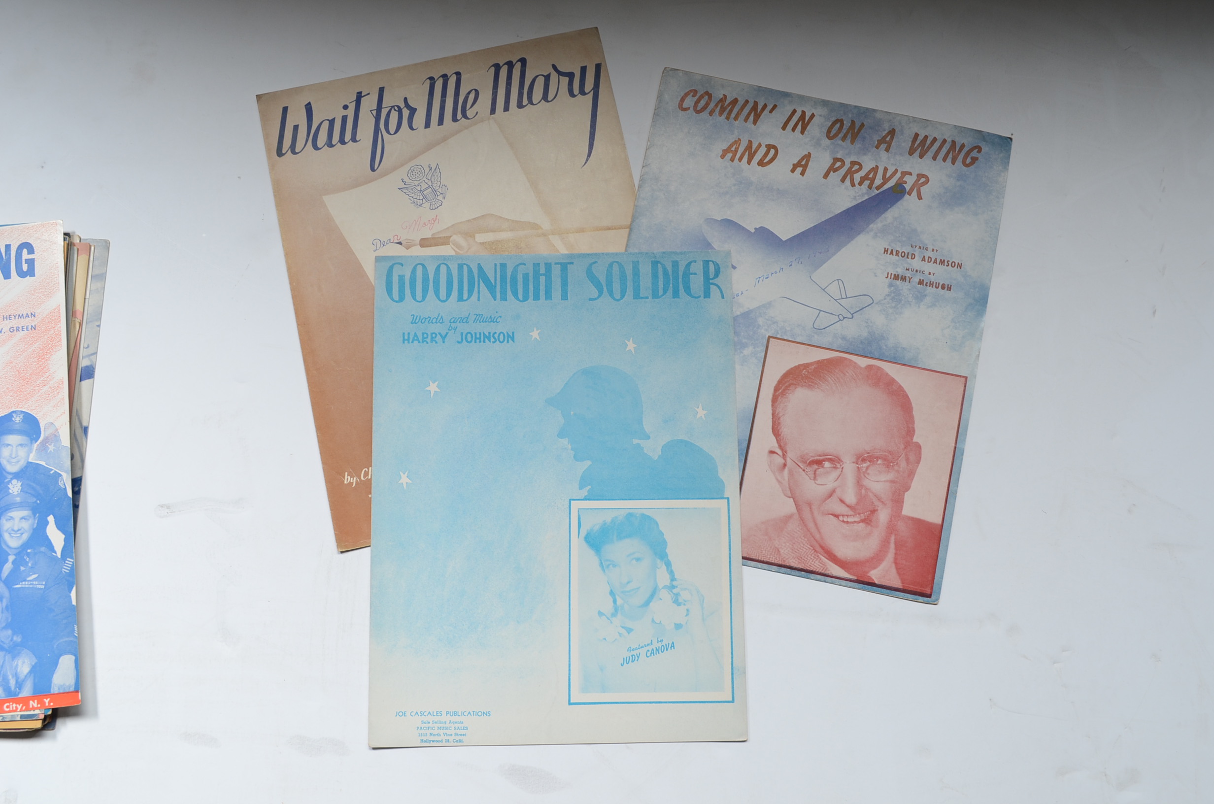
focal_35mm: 36
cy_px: 402
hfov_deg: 53.2
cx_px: 607
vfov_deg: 36.7
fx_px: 1211
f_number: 8
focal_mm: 24
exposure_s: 1/125
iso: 200
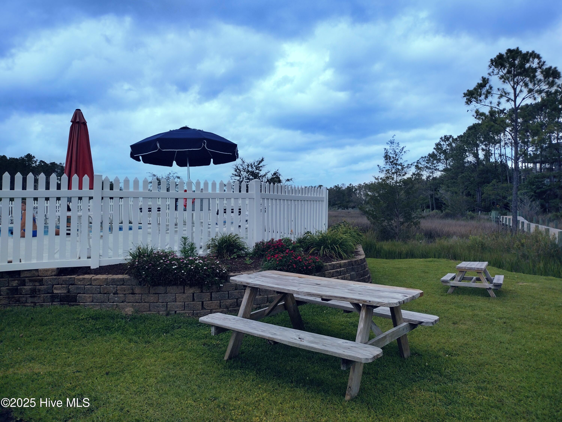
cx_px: 281
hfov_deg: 65.3
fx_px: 438
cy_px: 211
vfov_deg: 51.4
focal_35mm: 27
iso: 100
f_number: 1.7
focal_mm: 4.71
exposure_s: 1/630
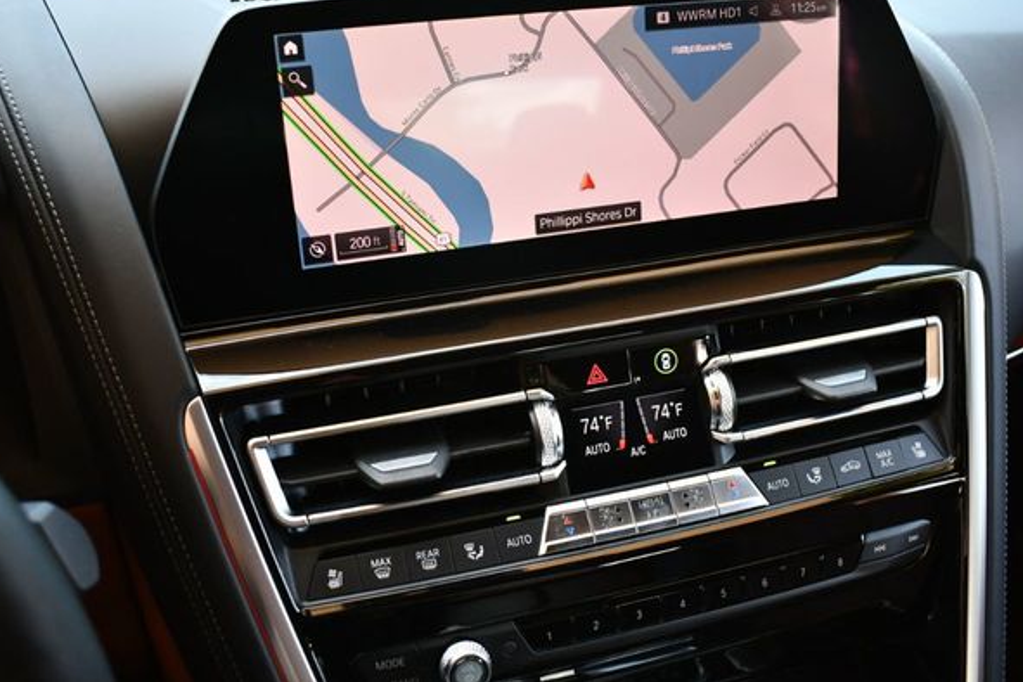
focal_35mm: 39
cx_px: 526
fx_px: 1108
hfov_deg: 49.5
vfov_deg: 34.2
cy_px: 314
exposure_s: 1/250
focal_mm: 18
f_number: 3.5
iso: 800
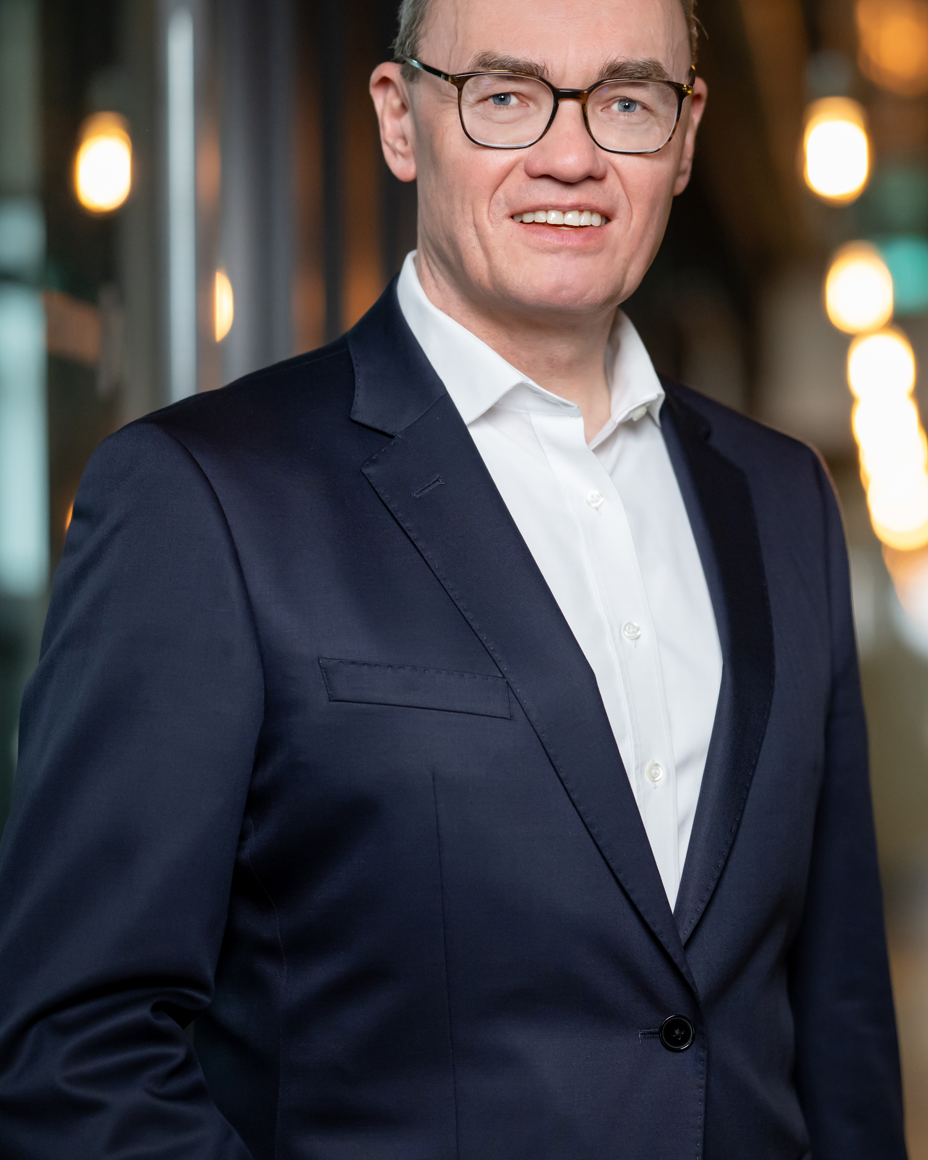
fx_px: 4840
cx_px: 739
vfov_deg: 13.7
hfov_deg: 10.9
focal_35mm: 141
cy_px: 494
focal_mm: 85
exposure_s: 1/500
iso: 1250
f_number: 2
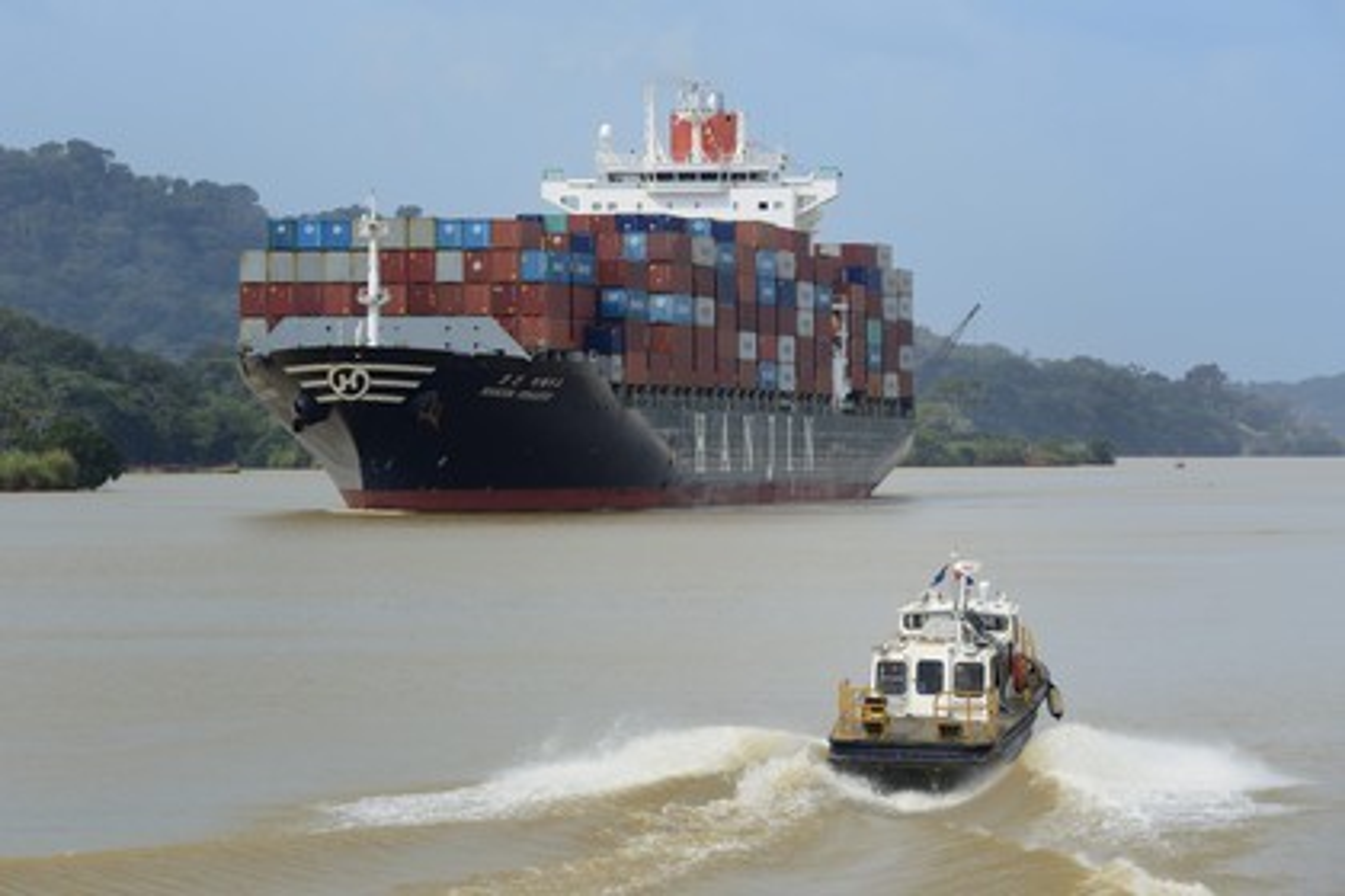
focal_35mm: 200
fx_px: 7472
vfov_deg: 6.9
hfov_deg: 10.3
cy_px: 448
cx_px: 672
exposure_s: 1/250
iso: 200
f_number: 13
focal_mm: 200
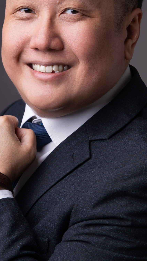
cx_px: 46
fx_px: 1572
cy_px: 95
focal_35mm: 227
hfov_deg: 5.4
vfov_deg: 9.5
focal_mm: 128
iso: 100
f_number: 8
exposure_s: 1/125
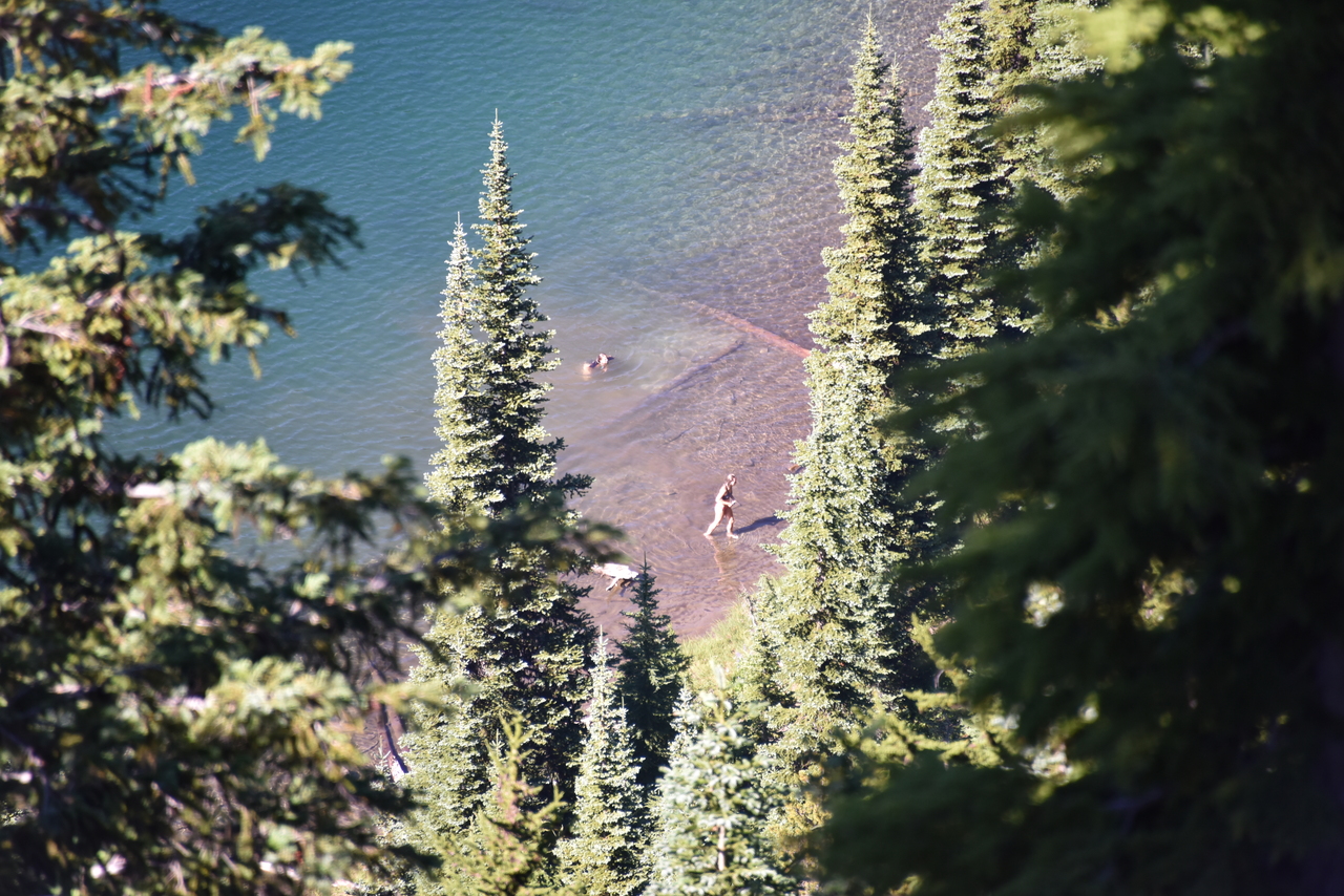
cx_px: 672
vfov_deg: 4.6
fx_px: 11202
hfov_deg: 6.9
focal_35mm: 300
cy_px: 448
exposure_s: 1/640
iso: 800
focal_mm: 300
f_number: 5.6
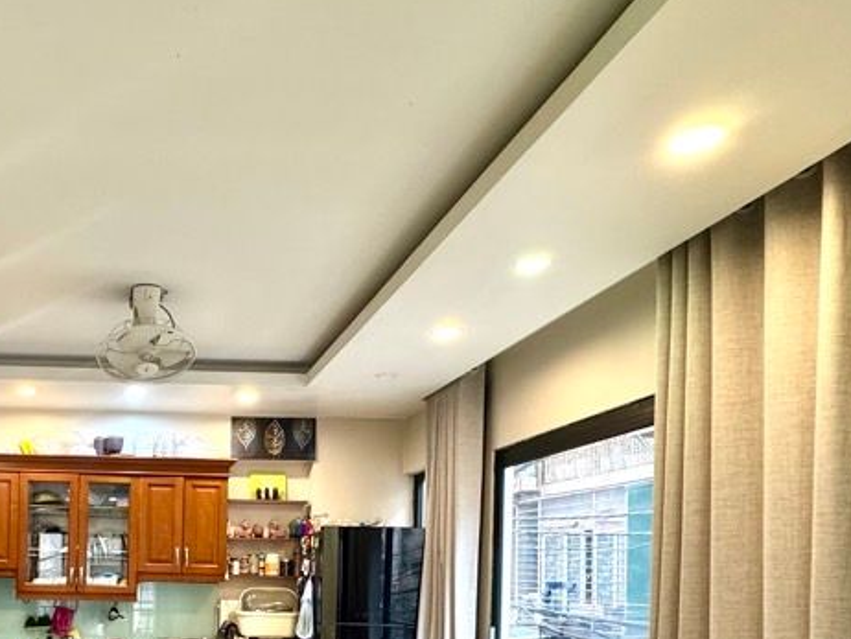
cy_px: 578
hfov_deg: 52.9
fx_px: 763
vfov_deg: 41.7
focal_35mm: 31
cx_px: 123
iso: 200
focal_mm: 2.22
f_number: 2.2
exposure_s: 1/50
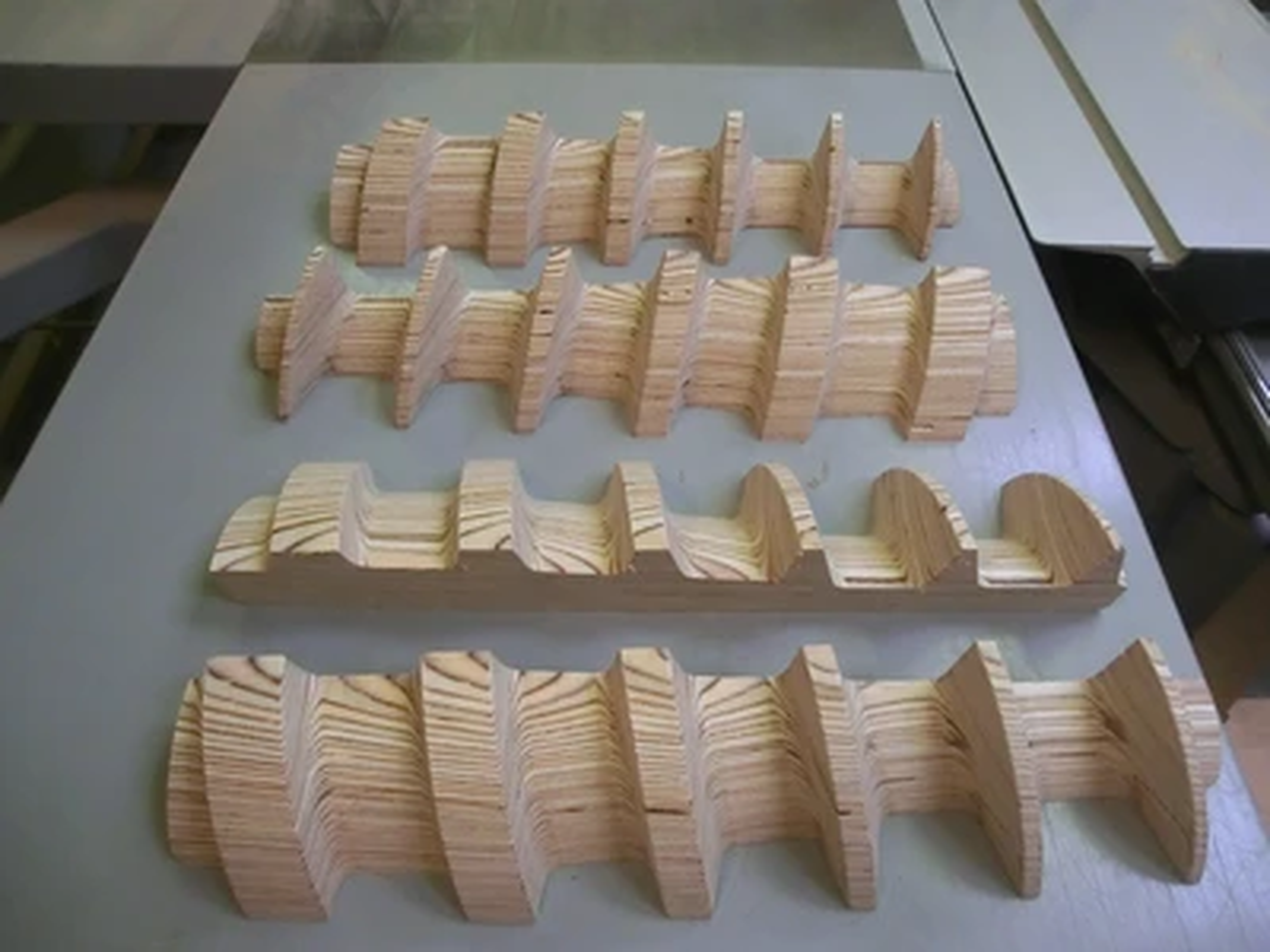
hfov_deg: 71.6
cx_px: 635
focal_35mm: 24
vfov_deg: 56.8
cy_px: 476
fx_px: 881
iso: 250
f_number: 3
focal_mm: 4.24
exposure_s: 1/60
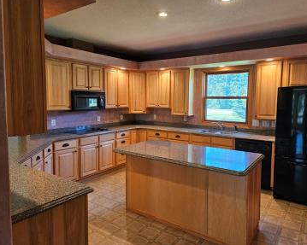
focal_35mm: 25
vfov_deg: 56.8
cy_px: 119
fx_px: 227
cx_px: 161
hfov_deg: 68.1
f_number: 1.8
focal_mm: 5.4
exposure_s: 1/120
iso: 250
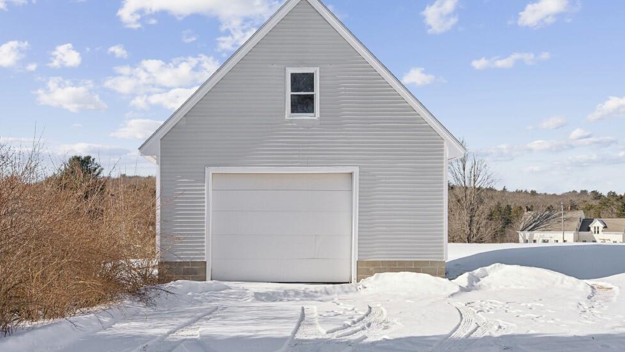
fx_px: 630
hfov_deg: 52.8
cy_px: 145
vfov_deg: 31.1
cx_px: 306
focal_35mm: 38
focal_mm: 31
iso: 320
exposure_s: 1/2000
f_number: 7.1
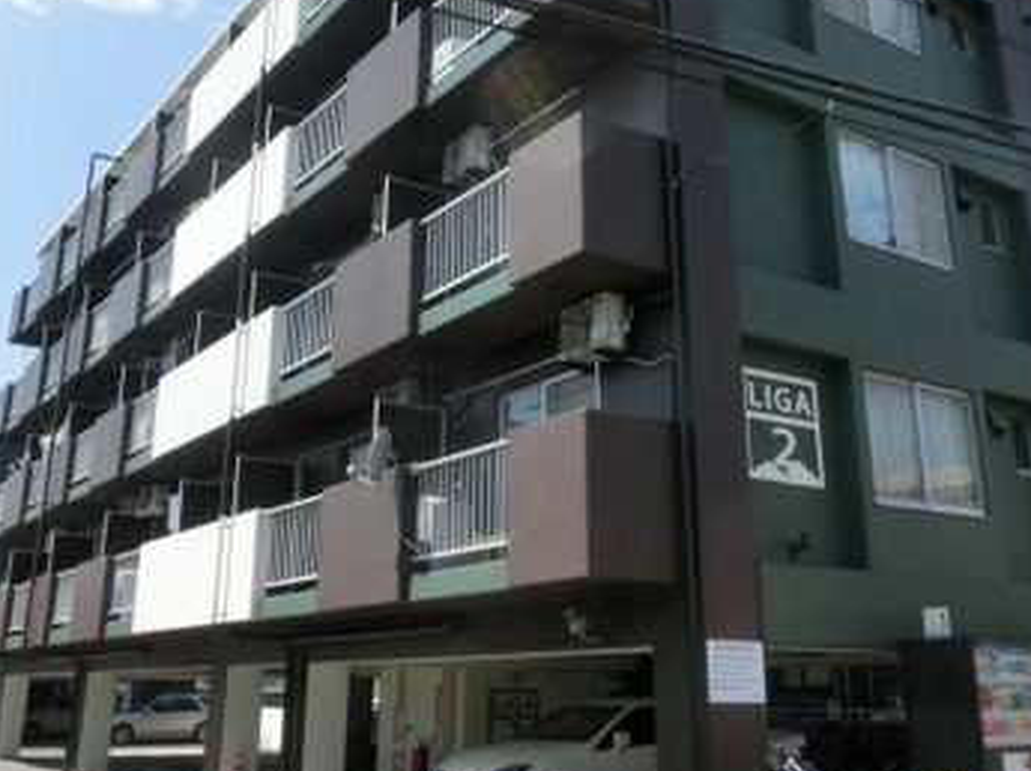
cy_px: 248
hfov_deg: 47.9
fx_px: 1160
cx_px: 514
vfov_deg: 36.3
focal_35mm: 39
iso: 80
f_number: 7.9
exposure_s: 1/160
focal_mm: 4.24
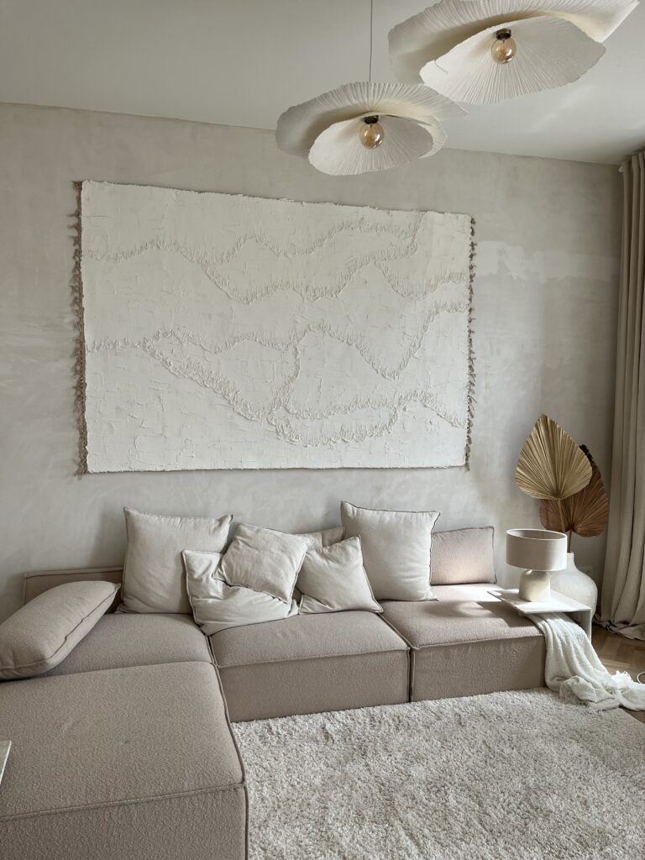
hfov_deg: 53.1
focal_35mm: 26
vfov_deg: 67.3
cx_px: 322
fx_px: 646
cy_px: 430
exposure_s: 1/173
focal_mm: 5.1
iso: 40
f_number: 1.6
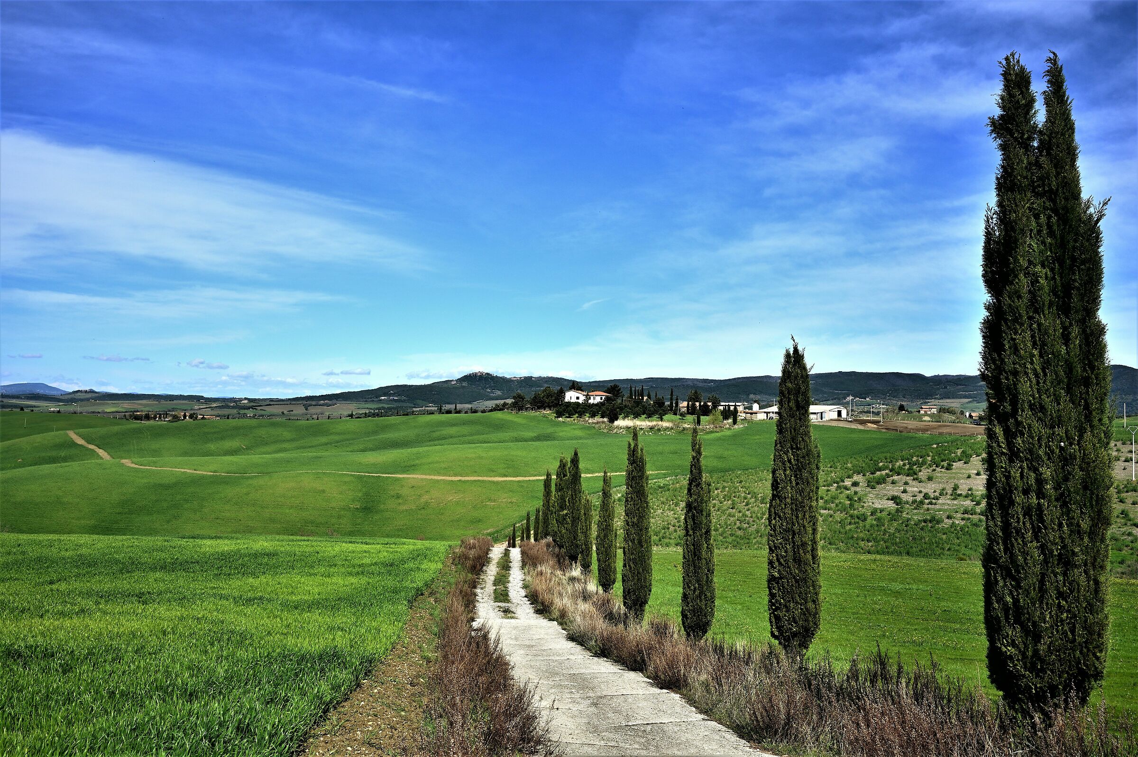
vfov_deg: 41.7
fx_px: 995
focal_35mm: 32
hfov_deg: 59.5
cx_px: 569
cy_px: 378
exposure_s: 1/320
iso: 100
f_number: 11
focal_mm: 31.5
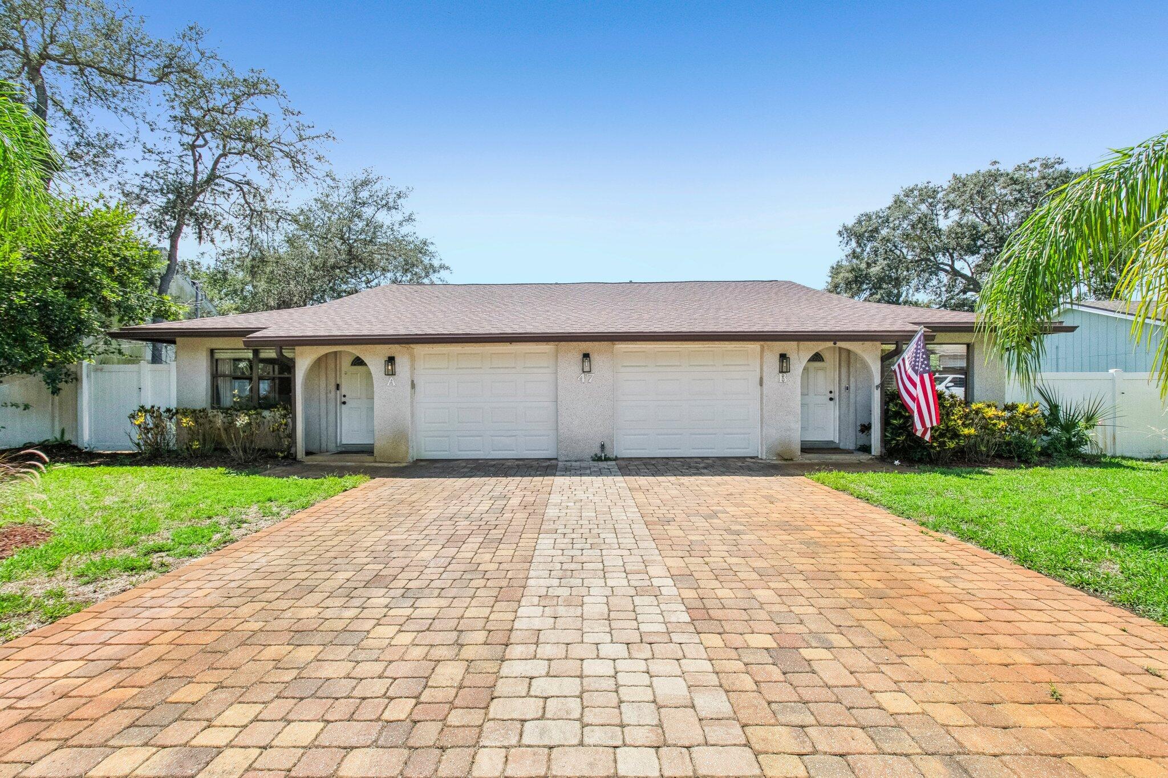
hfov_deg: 100.4
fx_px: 487
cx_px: 584
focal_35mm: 15
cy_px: 389
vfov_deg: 77.3
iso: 400
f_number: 8
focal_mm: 10
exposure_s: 1/1600
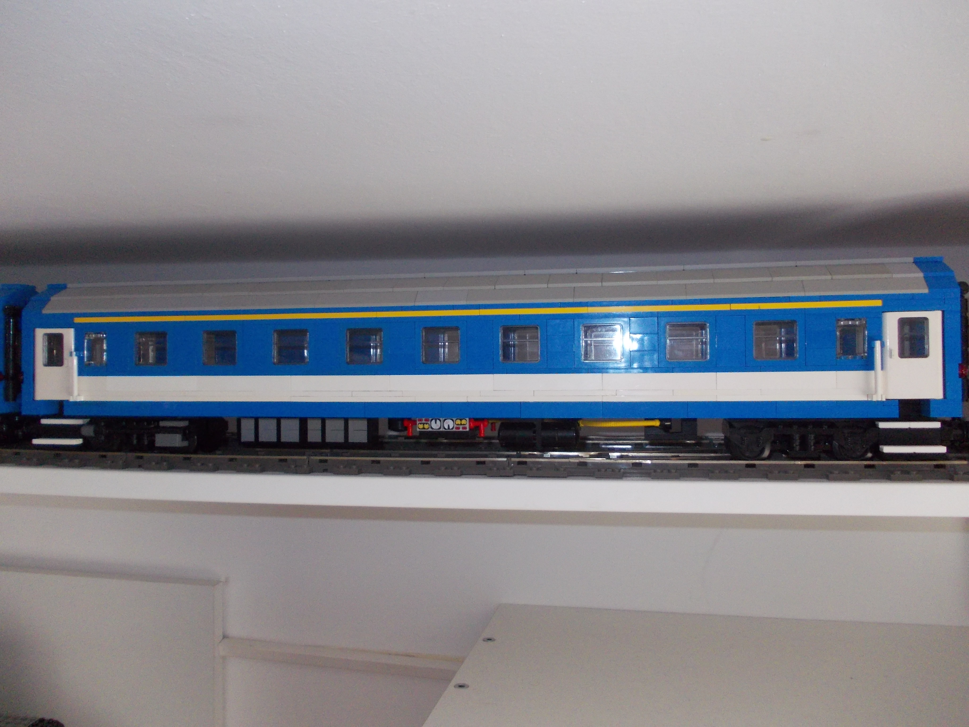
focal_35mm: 28
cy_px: 364
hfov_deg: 63.4
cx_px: 484
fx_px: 784
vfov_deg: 49.7
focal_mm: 4
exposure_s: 1/25
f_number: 2.7
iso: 200
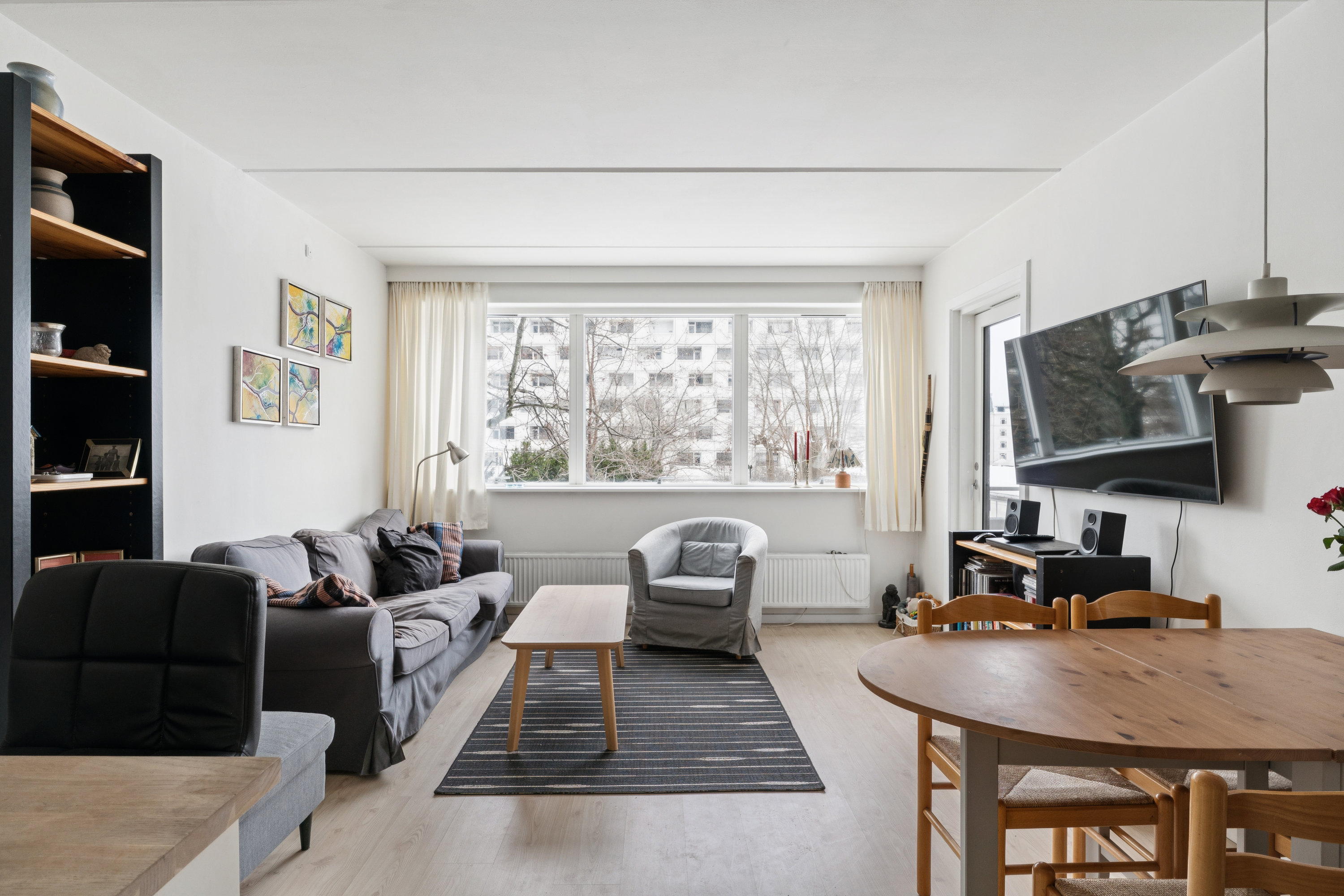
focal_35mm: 19
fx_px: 694
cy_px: 448
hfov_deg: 88.1
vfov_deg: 65.7
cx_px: 672
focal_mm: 12.4
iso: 250
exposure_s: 1/8
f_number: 7.1
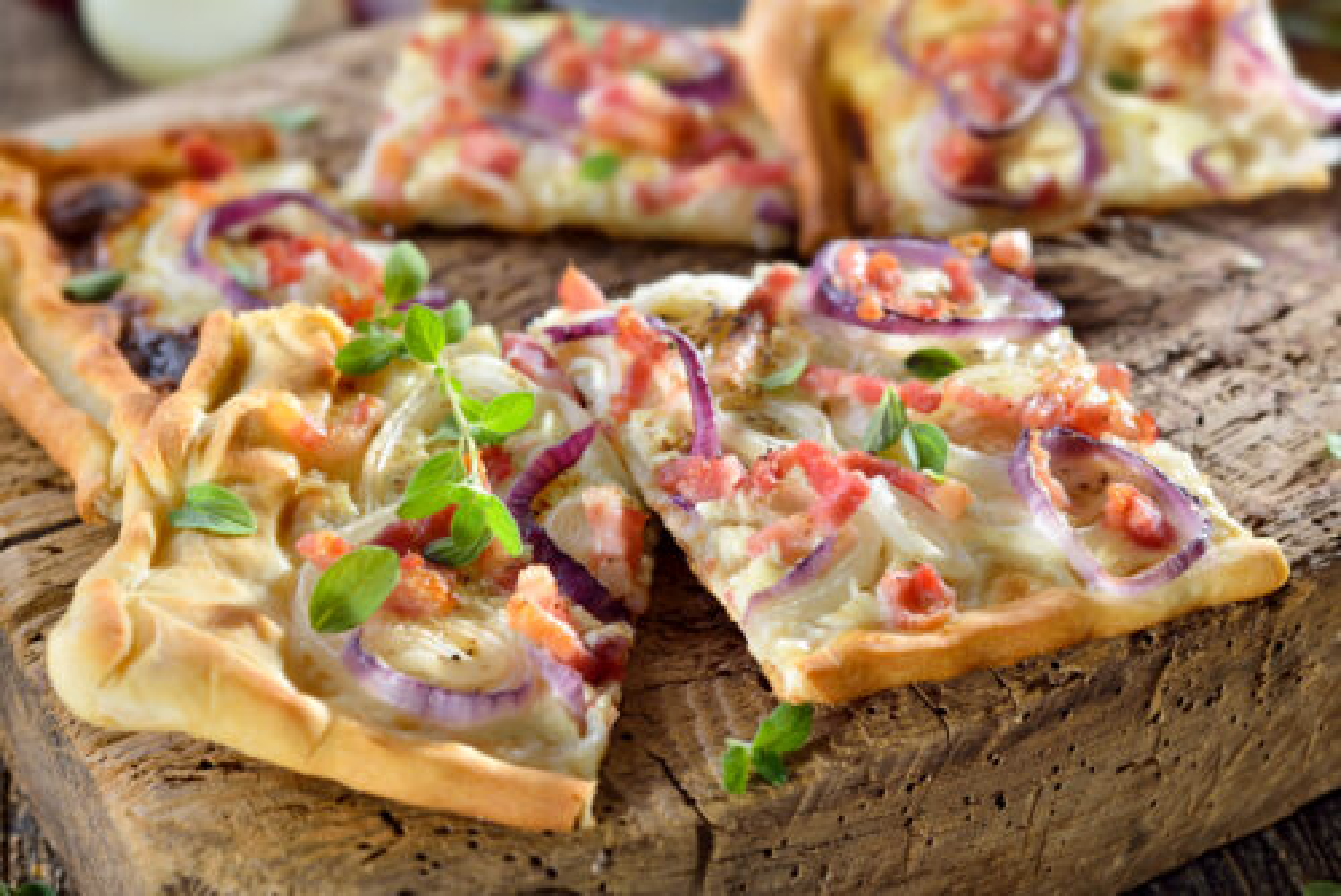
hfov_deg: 33.4
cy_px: 448
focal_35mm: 60
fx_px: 2236
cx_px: 670
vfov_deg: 22.7
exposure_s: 1/200
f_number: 9
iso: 100
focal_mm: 60
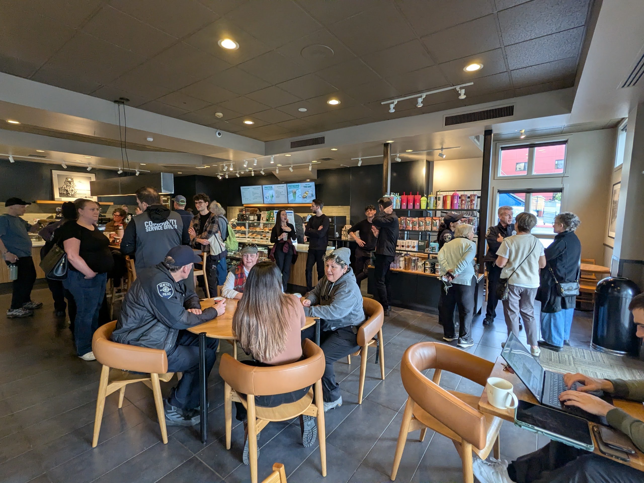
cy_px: 242
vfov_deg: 78.1
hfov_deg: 94.5
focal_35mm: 16
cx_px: 322
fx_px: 298
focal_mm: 2.35
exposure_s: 1/120
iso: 247
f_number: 2.2
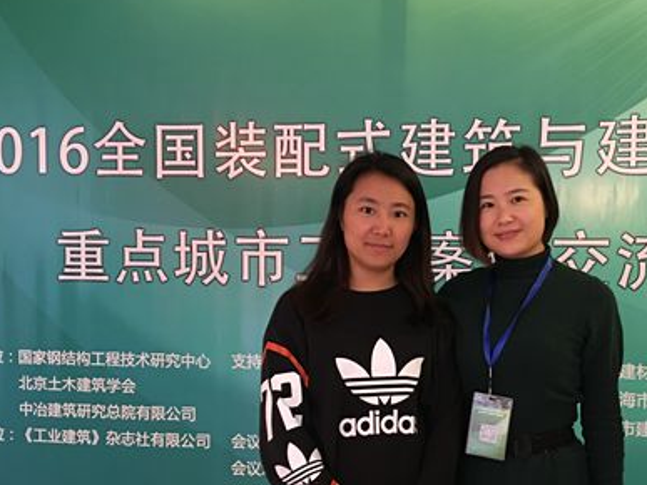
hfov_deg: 41.5
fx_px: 841
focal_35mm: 45
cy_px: 326
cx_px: 431
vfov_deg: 31.9
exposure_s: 1/4
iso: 100
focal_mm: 4.15
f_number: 2.2
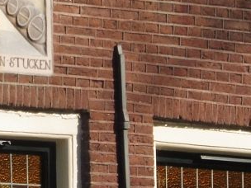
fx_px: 7621
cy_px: 7
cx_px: -37
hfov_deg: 1.9
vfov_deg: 1.4
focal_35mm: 1051
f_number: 7.1
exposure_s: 1/160
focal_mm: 55.7
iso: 100
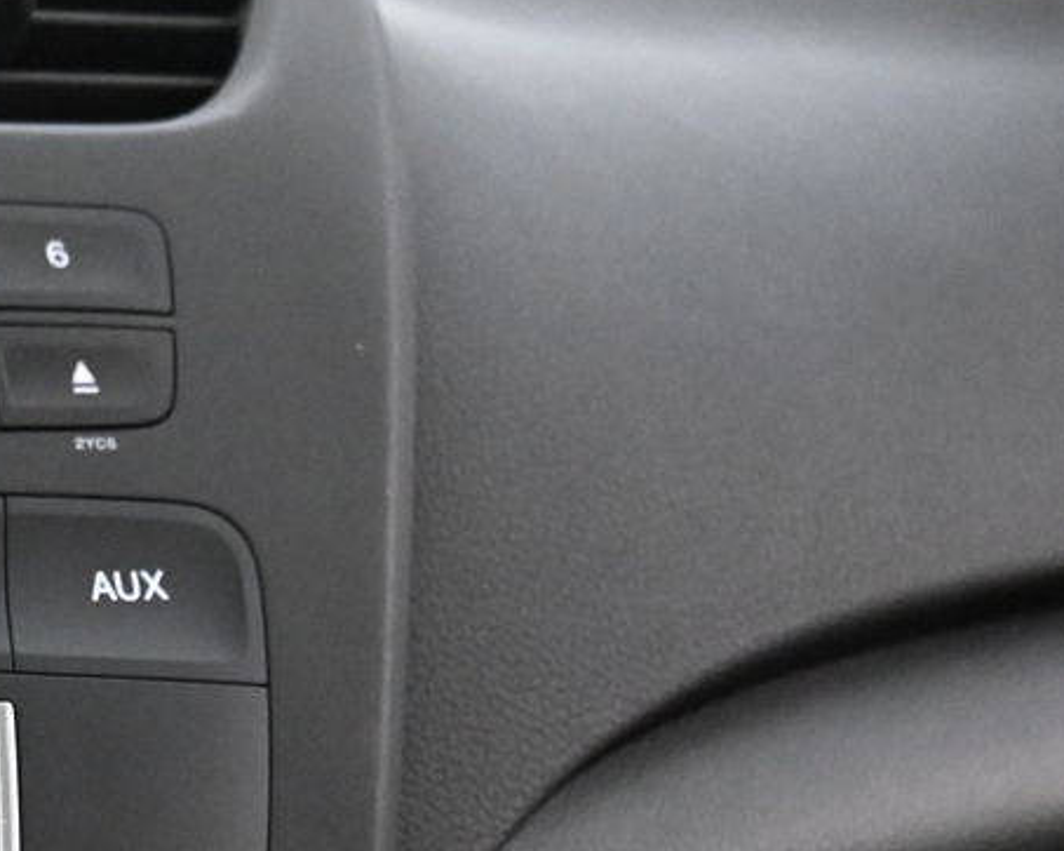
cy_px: 1048
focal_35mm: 96
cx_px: -458
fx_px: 3012
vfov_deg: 15.4
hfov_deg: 18.2
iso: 5000
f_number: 3.8
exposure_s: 1/30
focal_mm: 19
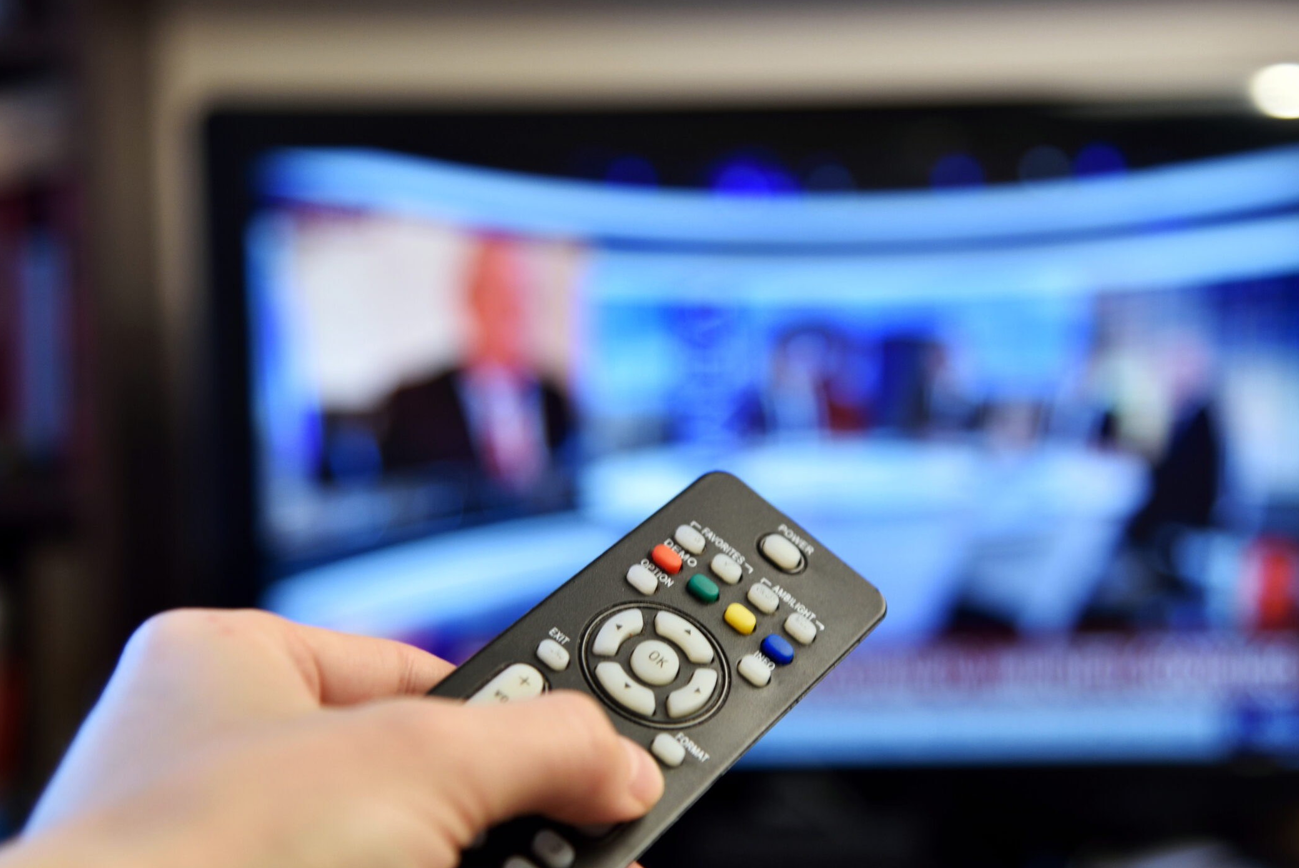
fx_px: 2888
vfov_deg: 17.1
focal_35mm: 80
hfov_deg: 25.3
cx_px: 693
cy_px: 528
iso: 800
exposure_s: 1/40
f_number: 4
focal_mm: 65
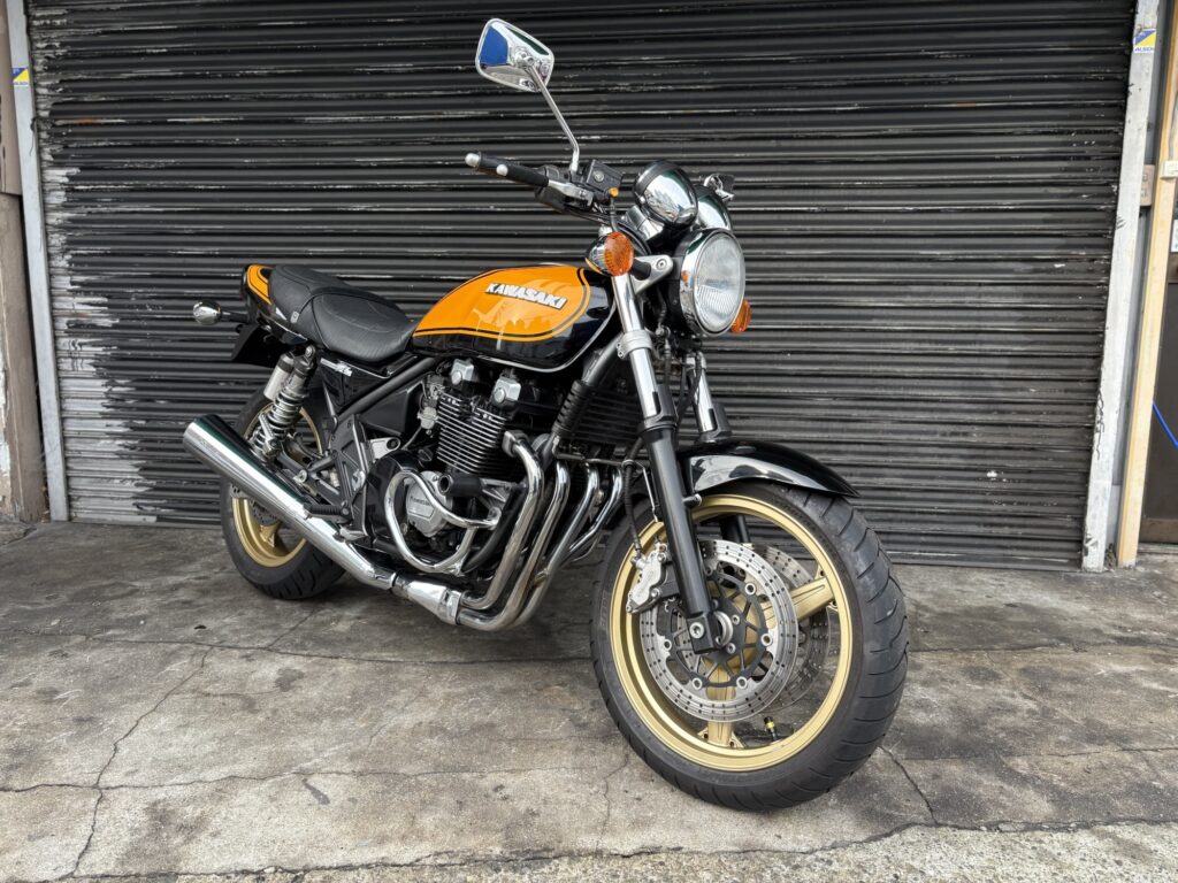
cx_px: 589
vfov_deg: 53.1
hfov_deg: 67.3
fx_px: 885
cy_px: 442
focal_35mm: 26
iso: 64
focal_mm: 5.96
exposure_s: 1/331
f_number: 1.6
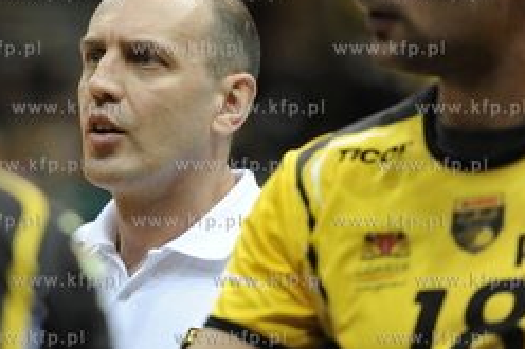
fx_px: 4693
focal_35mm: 322
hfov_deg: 6.4
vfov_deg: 4.3
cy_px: 135
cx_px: 142
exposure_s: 1/2000
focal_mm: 200
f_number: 2.8
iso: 4000
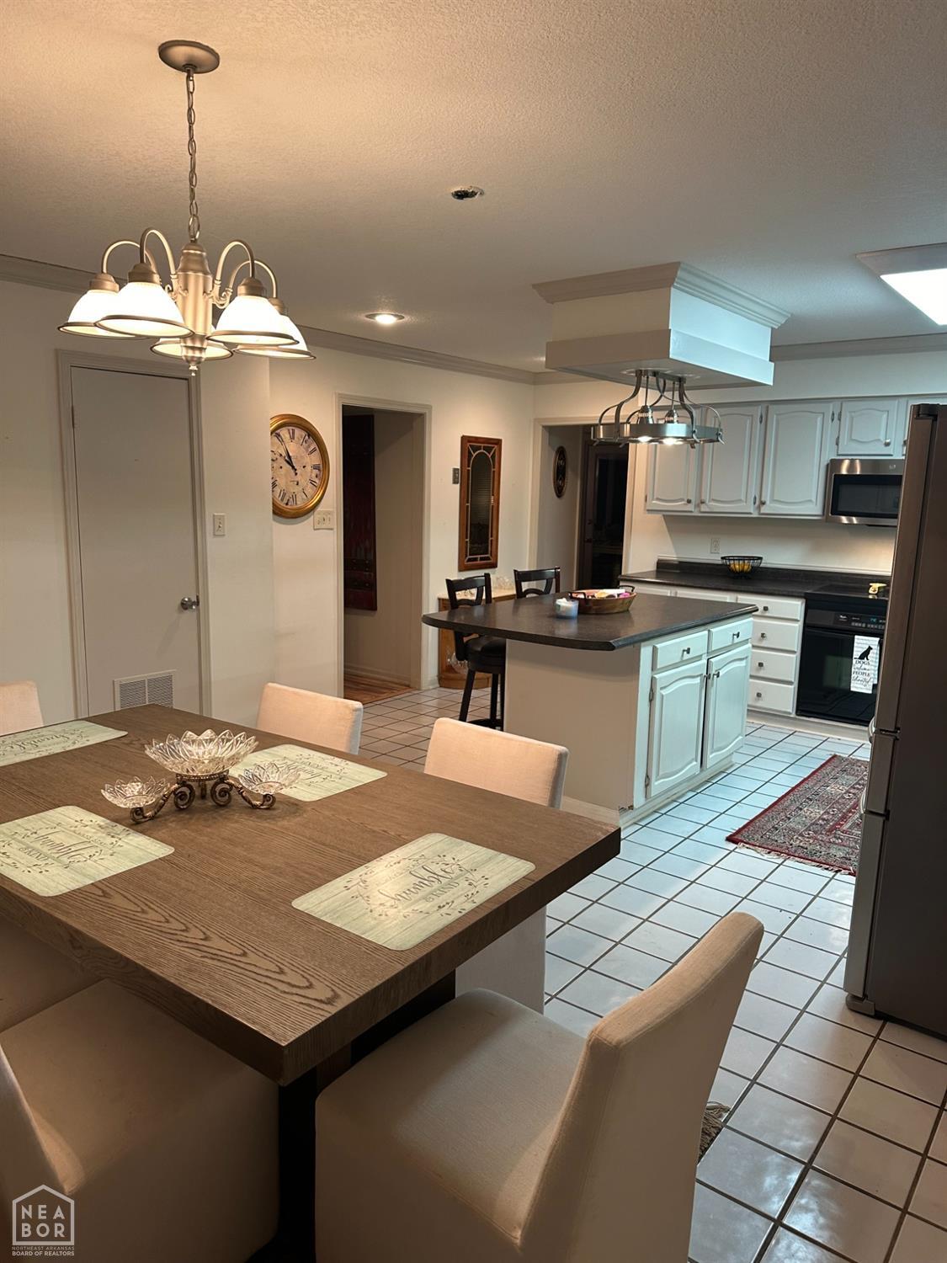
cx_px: 474
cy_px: 632
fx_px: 875
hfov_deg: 56.8
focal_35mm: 24
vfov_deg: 71.6
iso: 200
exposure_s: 1/60
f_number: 1.78
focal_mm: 6.86
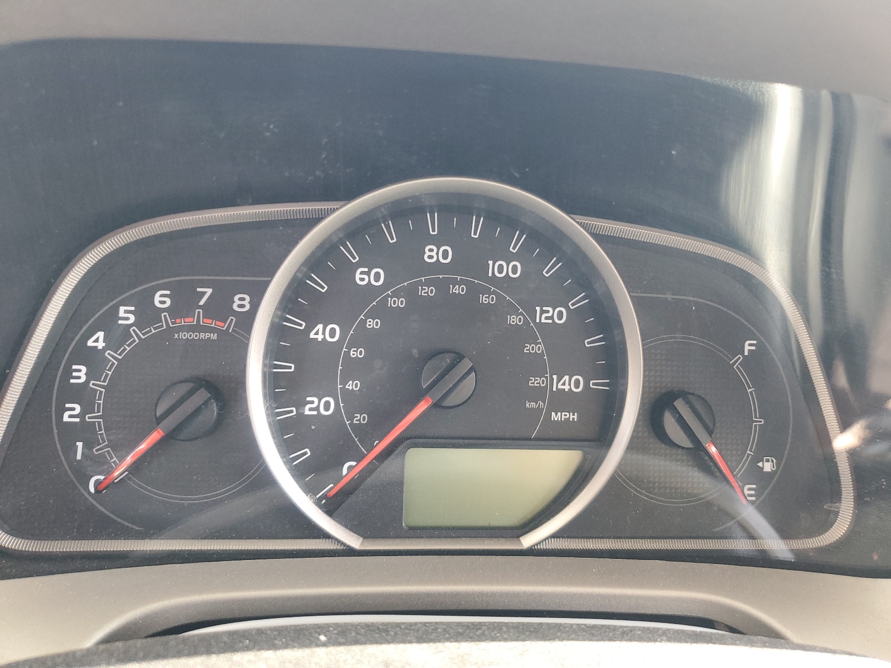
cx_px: 446
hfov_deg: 67.3
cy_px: 334
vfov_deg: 53.1
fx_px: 669
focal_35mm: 26
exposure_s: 1/60.2
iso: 127
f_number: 1.5
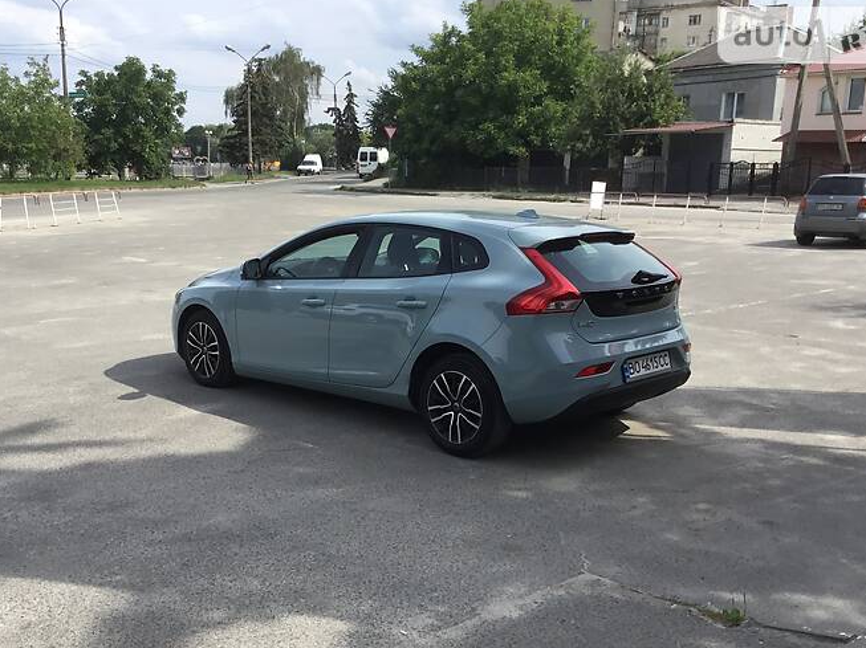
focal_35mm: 38
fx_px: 950
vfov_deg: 37.5
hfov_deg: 49.0
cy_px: 388
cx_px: 398
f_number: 2.4
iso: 25
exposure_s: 1/959
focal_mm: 3.3
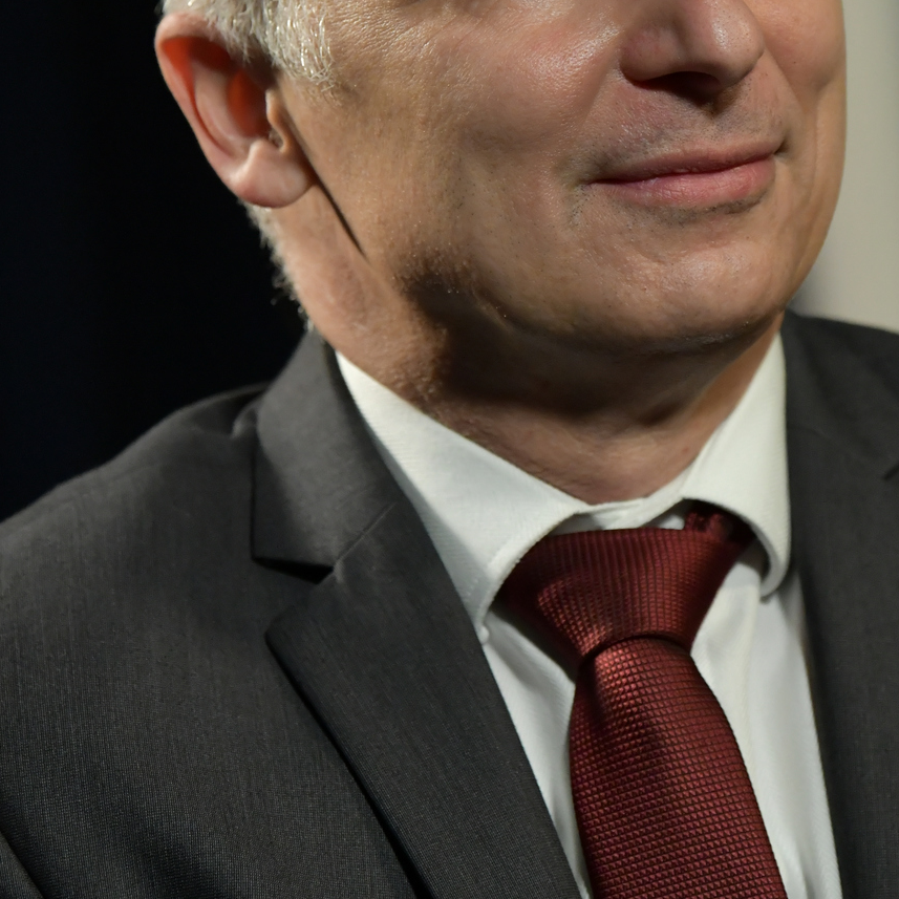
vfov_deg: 4.6
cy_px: 39
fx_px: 11283
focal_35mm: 384
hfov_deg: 4.6
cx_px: 586
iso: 2000
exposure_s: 1/250
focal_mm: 155
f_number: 3.5
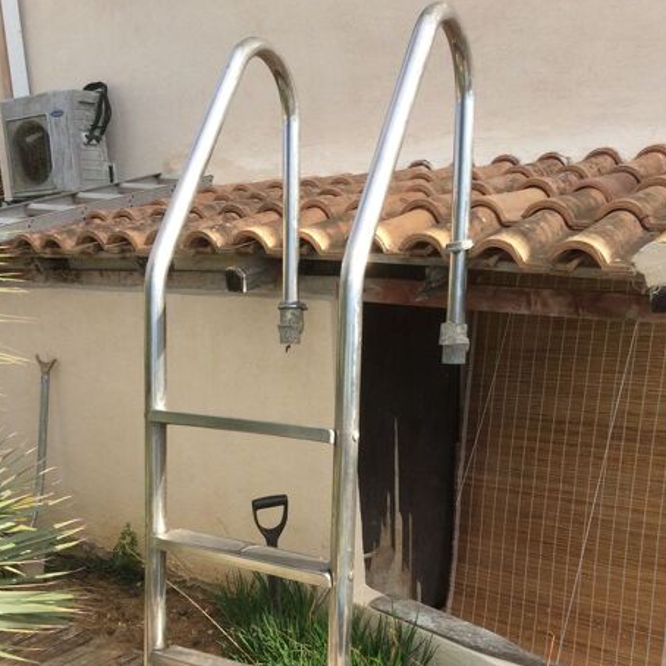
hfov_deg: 41.9
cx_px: 343
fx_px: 871
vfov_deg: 41.1
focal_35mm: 40
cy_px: 467
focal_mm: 3.3
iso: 32
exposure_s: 1/805
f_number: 2.4
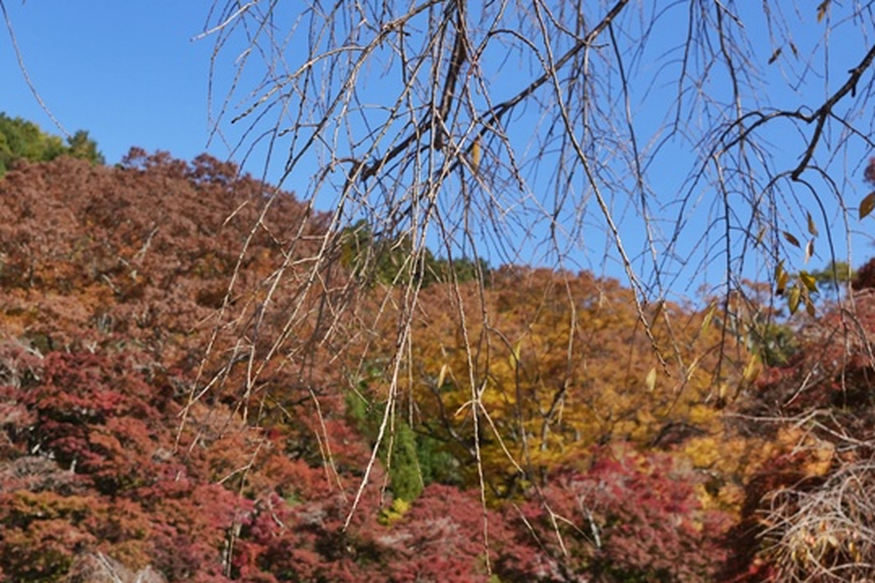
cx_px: 120
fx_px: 1847
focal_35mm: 76
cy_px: 516
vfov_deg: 17.7
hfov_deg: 26.0
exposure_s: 1/2000
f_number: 8
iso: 1000
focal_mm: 40
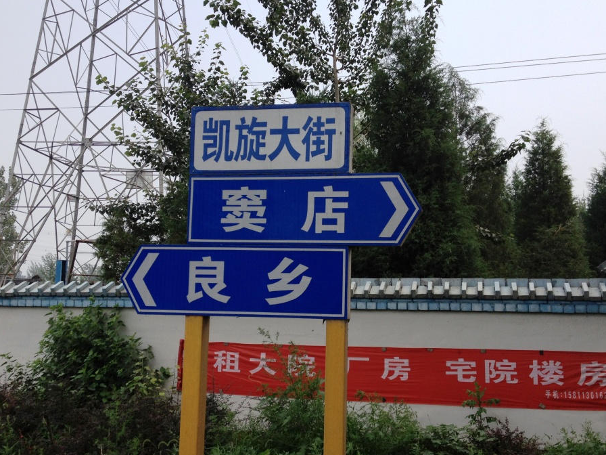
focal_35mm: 40
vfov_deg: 36.0
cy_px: 232
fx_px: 700
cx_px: 327
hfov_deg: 46.8
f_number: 2.4
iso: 64
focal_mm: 4.28
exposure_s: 1/1672
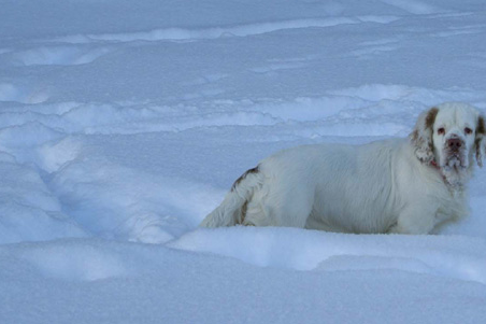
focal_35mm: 186
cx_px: 384
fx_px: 2510
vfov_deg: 7.4
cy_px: 39
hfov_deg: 11.0
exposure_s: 1/160
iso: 100
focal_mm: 70
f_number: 6.3
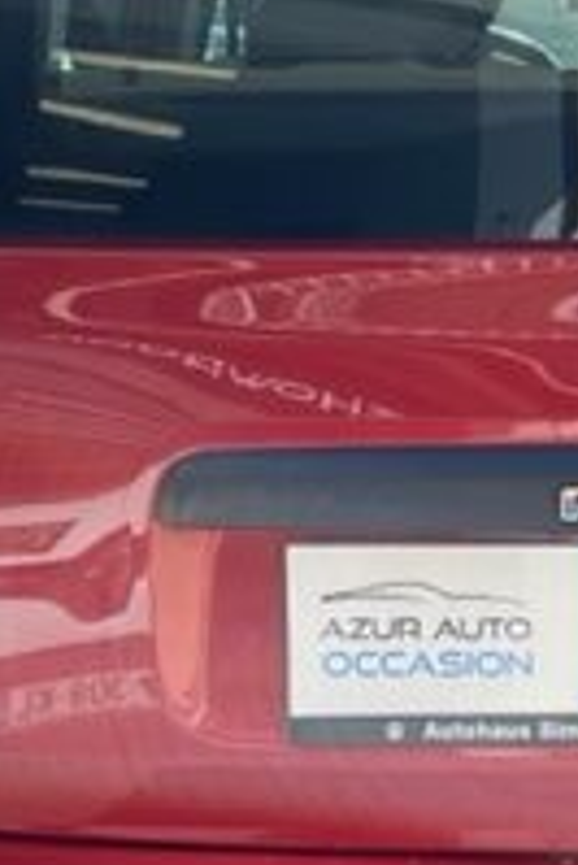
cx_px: 613
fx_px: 2091
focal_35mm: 87
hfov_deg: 15.4
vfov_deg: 23.4
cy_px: 482
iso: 32
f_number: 1.6
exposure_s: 1/1135
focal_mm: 4.2
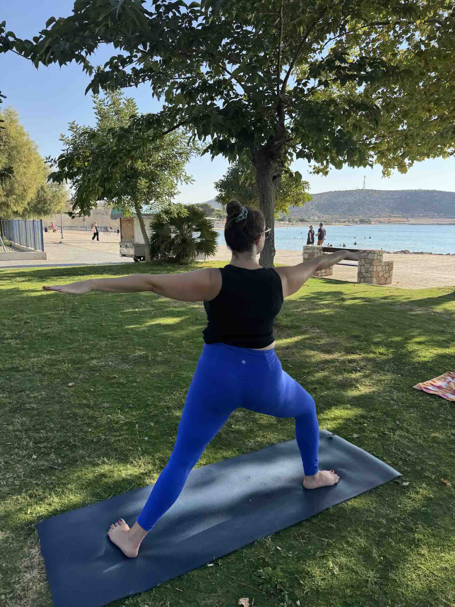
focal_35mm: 24
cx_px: 228
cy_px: 304
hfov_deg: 56.8
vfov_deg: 71.6
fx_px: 421
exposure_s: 1/1767
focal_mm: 6.76
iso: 80
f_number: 1.78
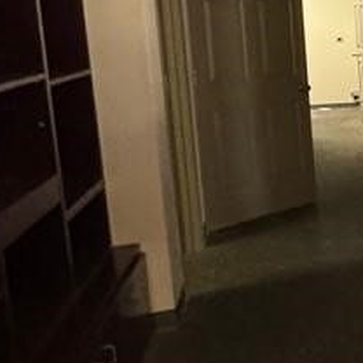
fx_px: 724
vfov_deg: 27.9
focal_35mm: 61
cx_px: 703
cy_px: 110
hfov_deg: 19.0
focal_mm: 2.22
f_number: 2.2
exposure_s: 1/60
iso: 800
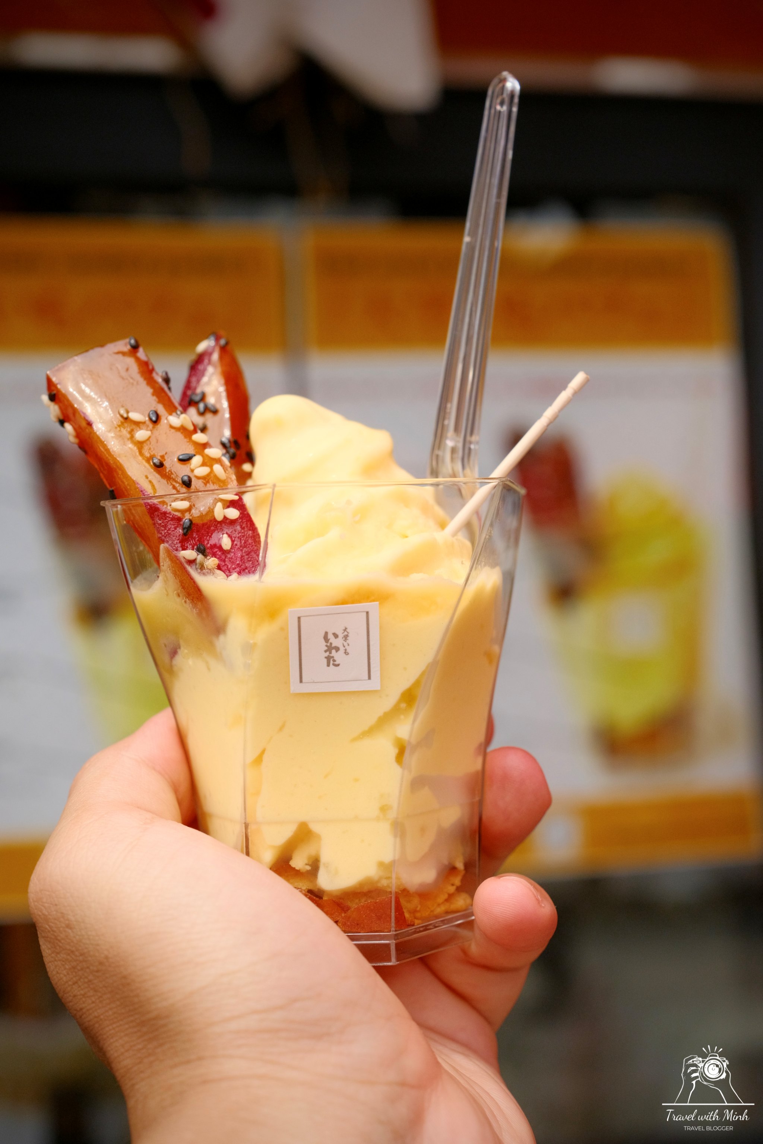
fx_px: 1589
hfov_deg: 27.0
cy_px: 572
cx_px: 382
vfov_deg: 39.6
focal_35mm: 50
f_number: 5
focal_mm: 33
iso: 800
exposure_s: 1/1700
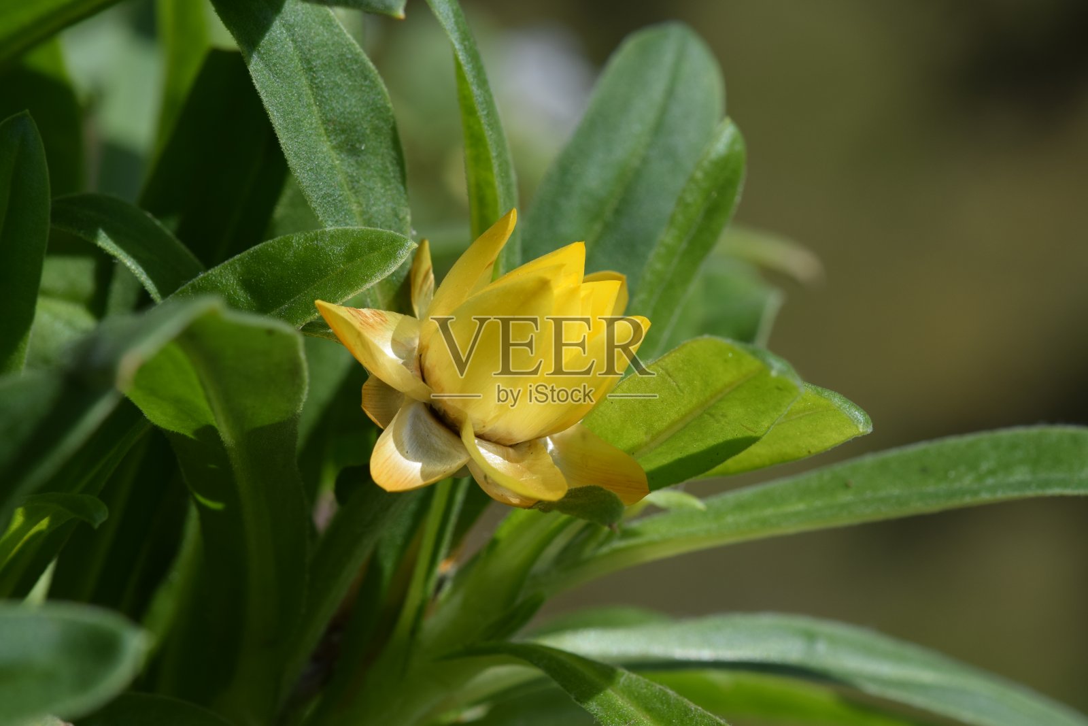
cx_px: 544
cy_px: 363
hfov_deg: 16.1
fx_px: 3853
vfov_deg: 10.8
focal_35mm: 128
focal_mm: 85
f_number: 10
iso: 200
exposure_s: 1/400
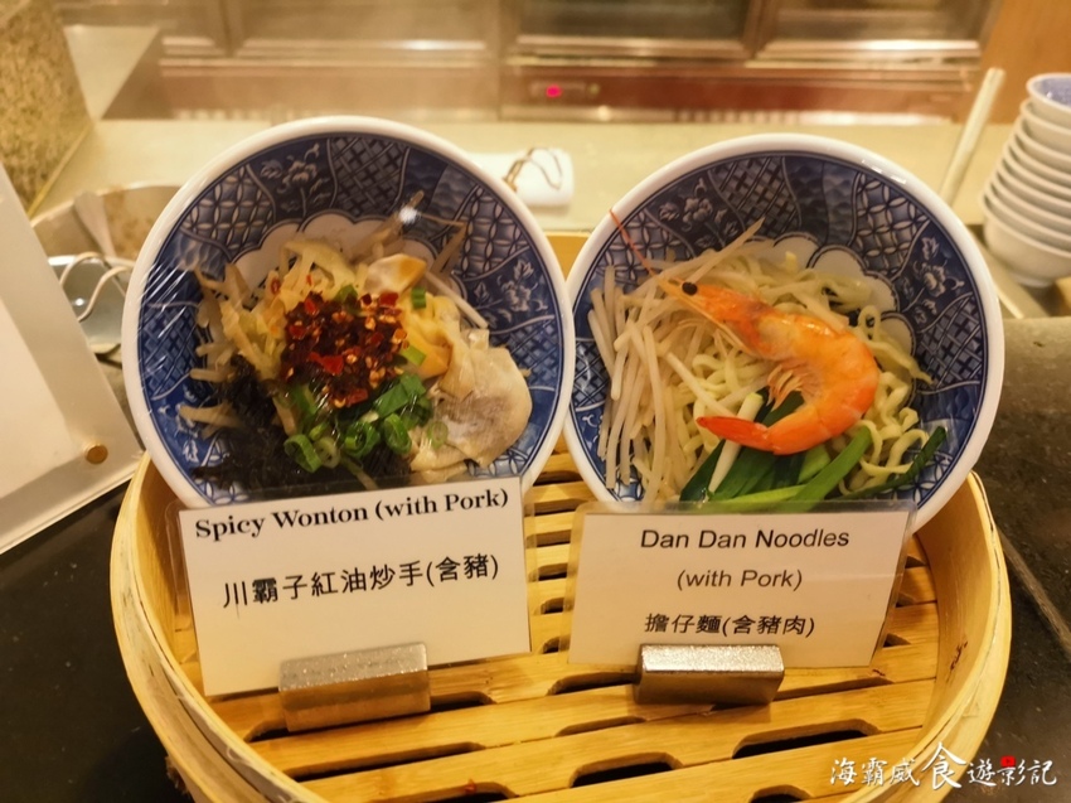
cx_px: 536
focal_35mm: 27
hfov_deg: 65.3
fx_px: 835
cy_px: 402
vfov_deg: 51.3
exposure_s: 1/30
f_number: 1.8
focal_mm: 3.95
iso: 400
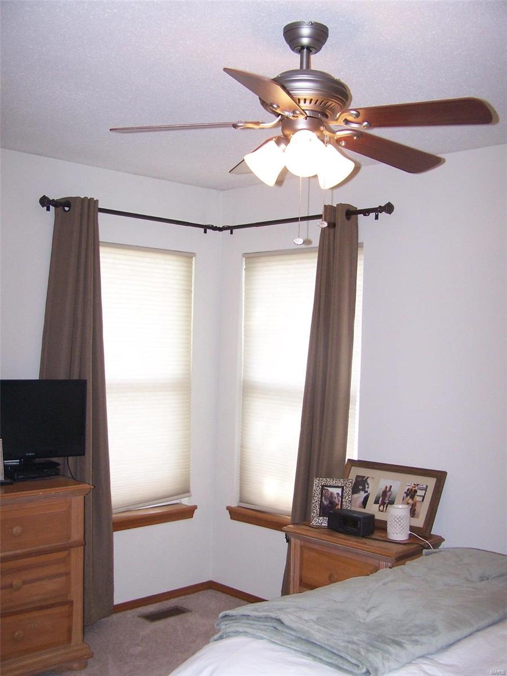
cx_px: 254
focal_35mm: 38
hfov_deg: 37.7
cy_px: 338
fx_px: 742
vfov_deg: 49.0
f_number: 2.8
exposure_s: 1/60
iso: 140
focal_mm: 6.3
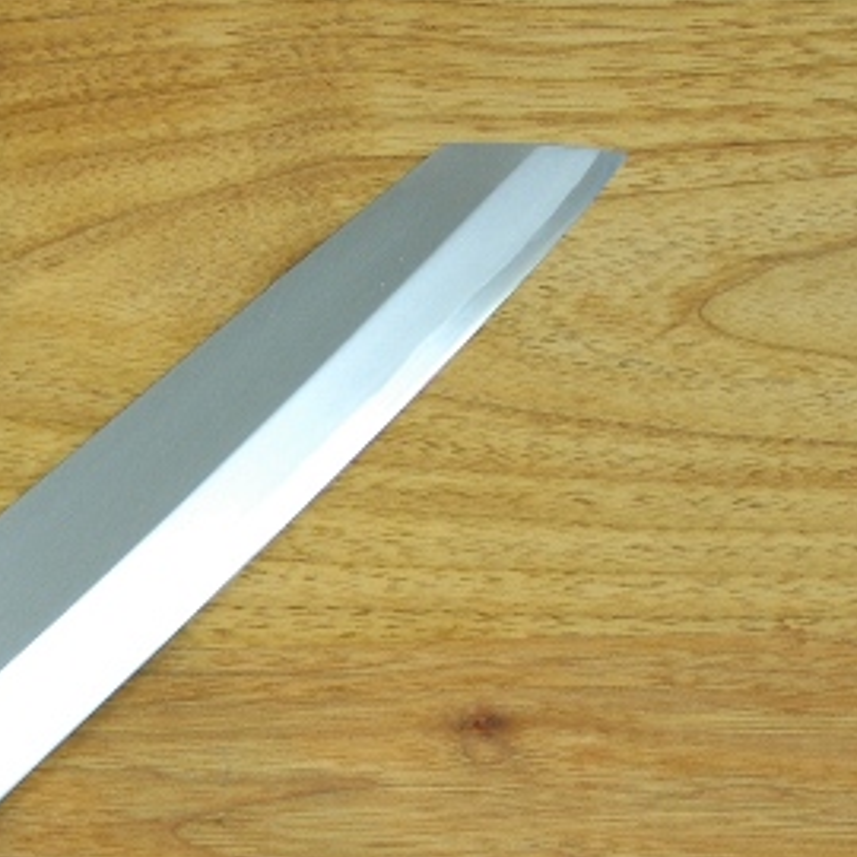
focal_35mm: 132
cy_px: 816
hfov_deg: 12.9
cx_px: -178
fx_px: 3705
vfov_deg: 13.1
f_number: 4.5
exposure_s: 1/25
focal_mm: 35
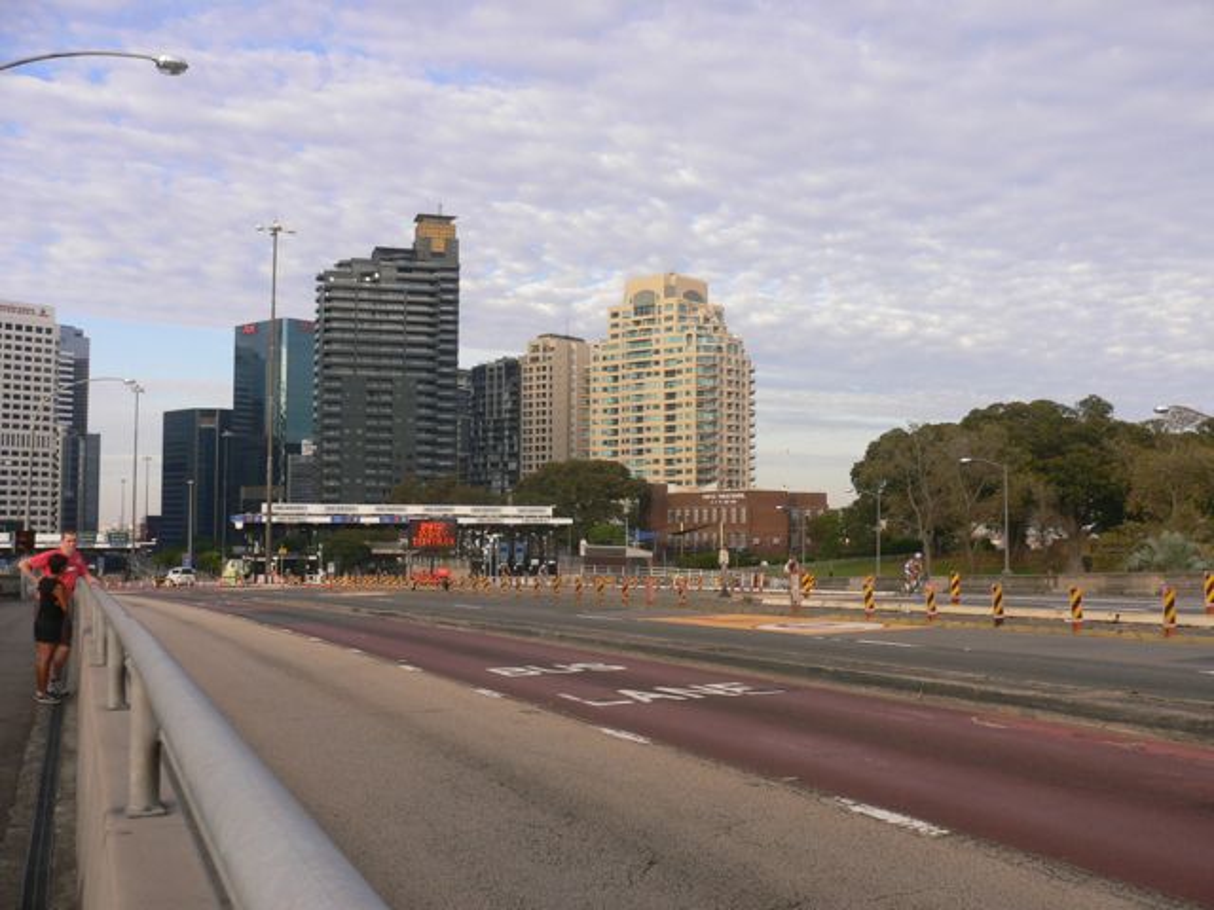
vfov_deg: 40.7
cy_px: 455
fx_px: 1227
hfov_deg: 52.6
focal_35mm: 35
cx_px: 607
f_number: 5.6
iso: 100
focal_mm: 5.8
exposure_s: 1/200
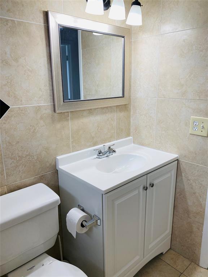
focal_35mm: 26
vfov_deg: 67.3
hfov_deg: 53.1
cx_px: 104
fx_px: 208
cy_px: 138
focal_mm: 4.25
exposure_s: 1/120
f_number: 1.8
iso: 80
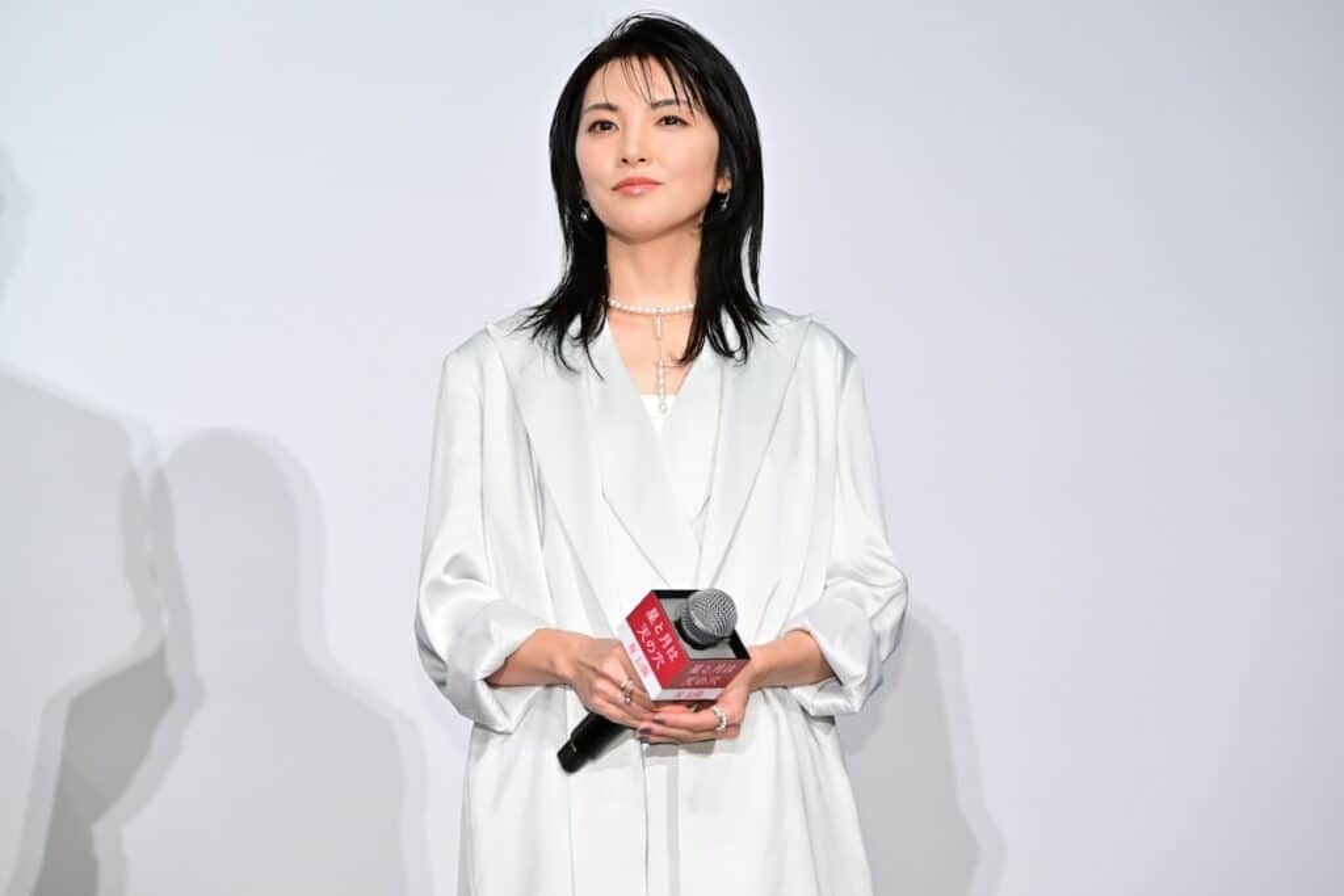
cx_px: 672
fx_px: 4294
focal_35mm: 115
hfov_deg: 17.8
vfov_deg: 11.9
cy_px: 448
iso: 3200
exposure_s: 1/200
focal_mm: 115
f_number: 6.3
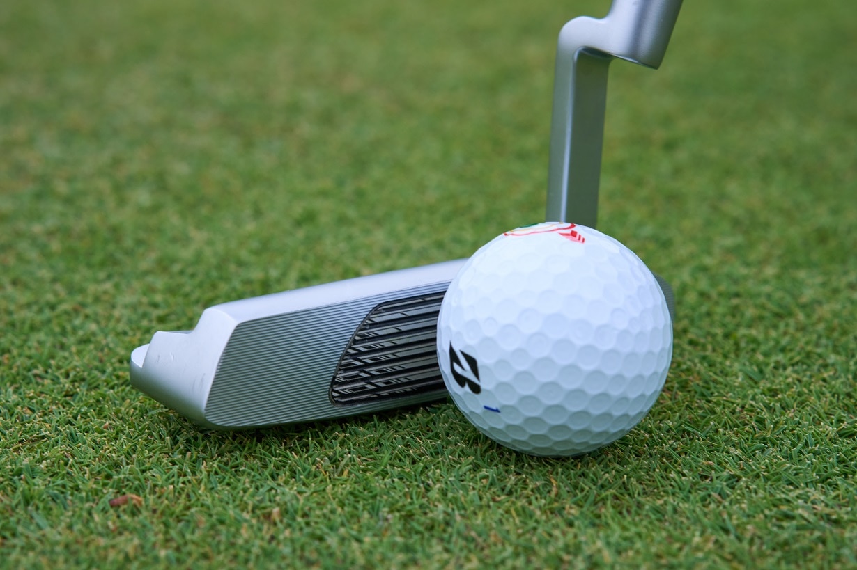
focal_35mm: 100
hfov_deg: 20.4
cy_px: 285
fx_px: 2379
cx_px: 428
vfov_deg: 13.7
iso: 250
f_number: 10
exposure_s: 1/200
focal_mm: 100
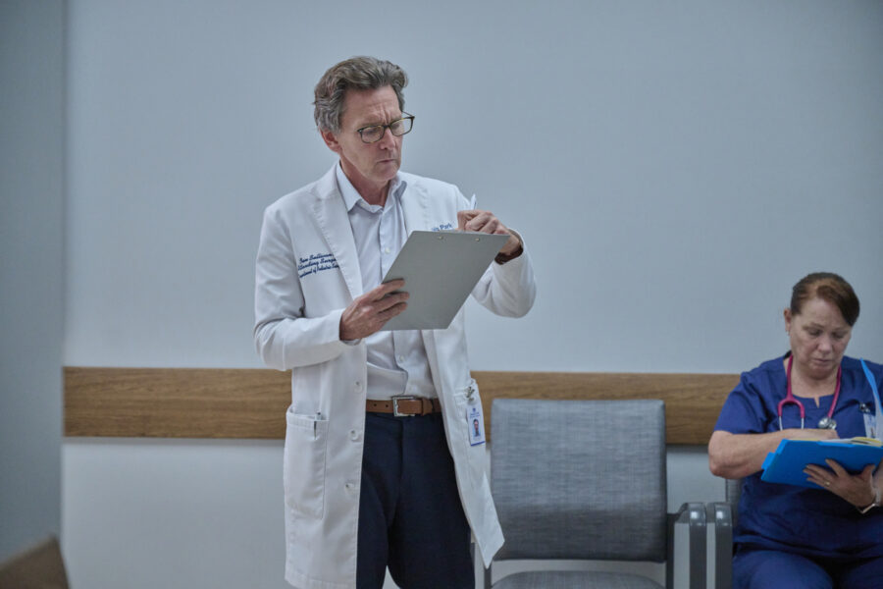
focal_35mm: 70
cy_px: 294
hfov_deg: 28.8
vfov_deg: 19.5
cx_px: 442
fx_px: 1717
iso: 3200
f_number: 2.8
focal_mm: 70
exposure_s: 1/500
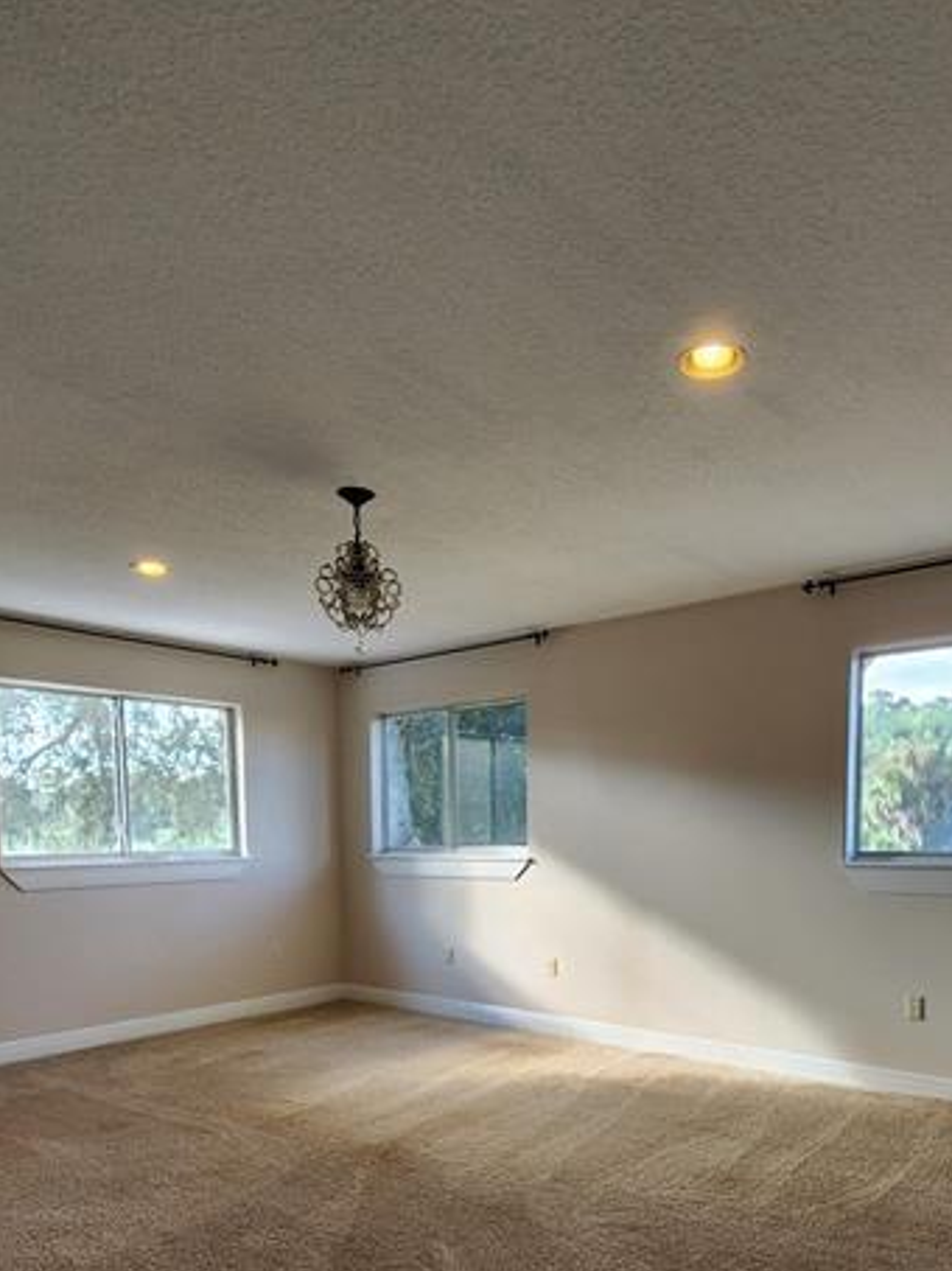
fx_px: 807
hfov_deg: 60.5
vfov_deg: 72.4
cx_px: 577
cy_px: 913
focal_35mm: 22
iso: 80
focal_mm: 2.2
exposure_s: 1/60
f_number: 2.2
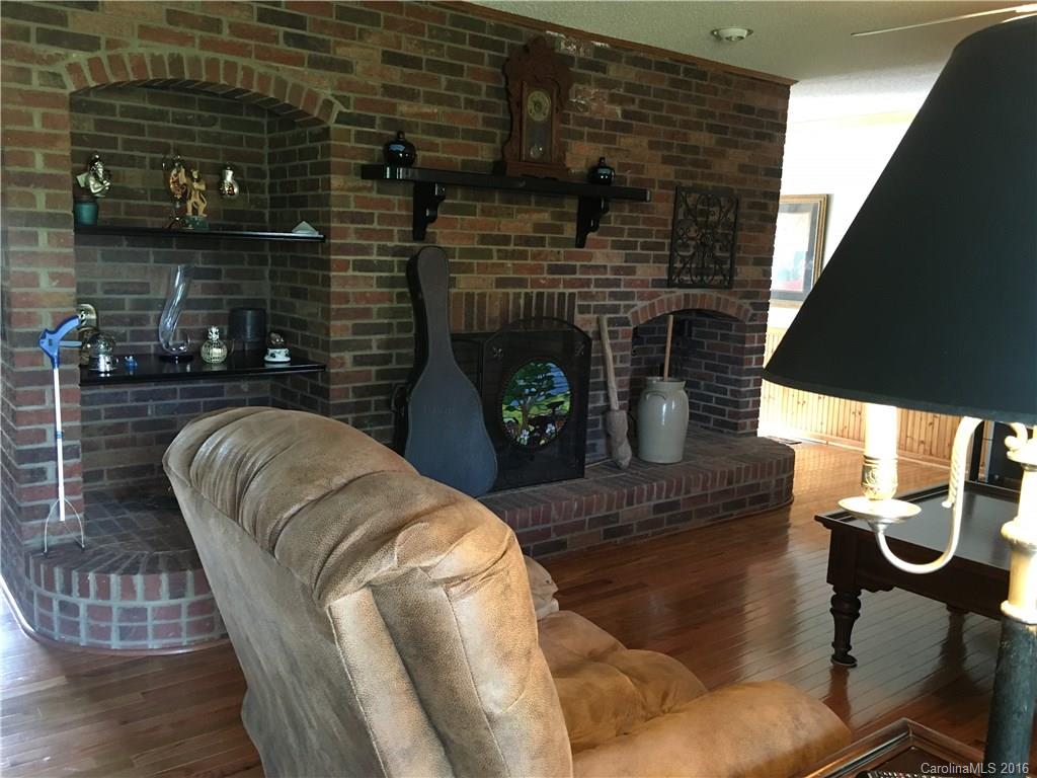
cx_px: 518
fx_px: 869
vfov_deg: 48.2
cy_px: 389
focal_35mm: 29
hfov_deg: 61.7
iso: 200
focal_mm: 4.15
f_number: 2.2
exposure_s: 1/17
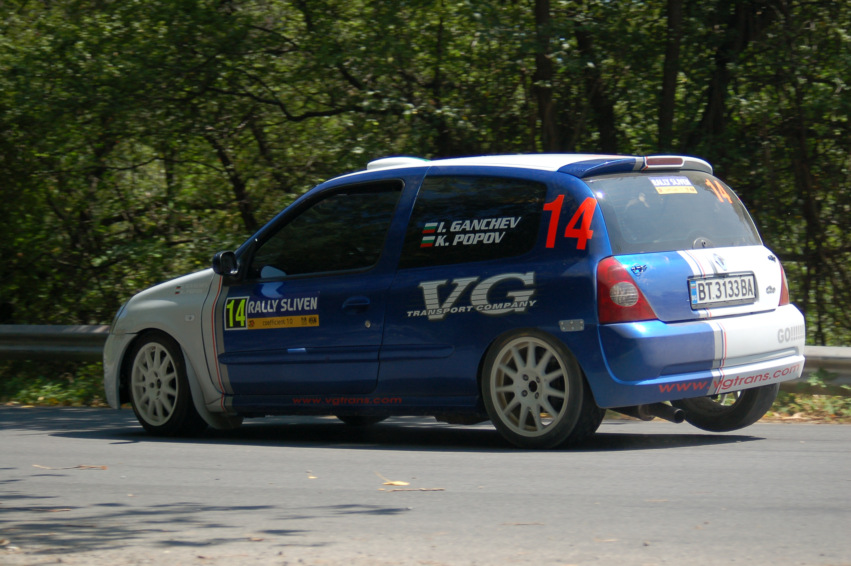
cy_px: 283
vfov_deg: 16.2
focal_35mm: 84
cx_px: 426
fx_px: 1984
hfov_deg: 24.2
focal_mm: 56
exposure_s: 1/1000
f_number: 4.8
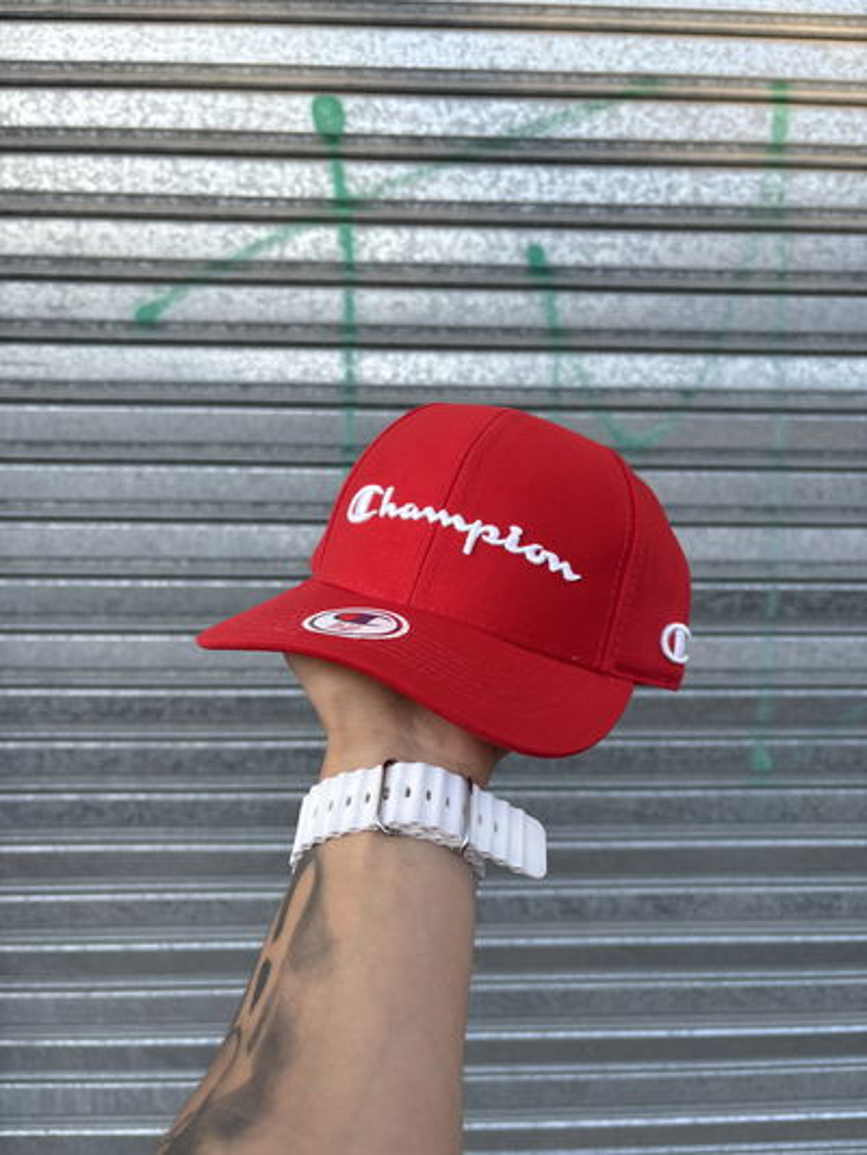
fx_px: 868
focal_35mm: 26
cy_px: 578
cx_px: 434
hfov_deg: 53.1
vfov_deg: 67.3
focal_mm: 5.96
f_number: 1.6
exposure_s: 1/384
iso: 50
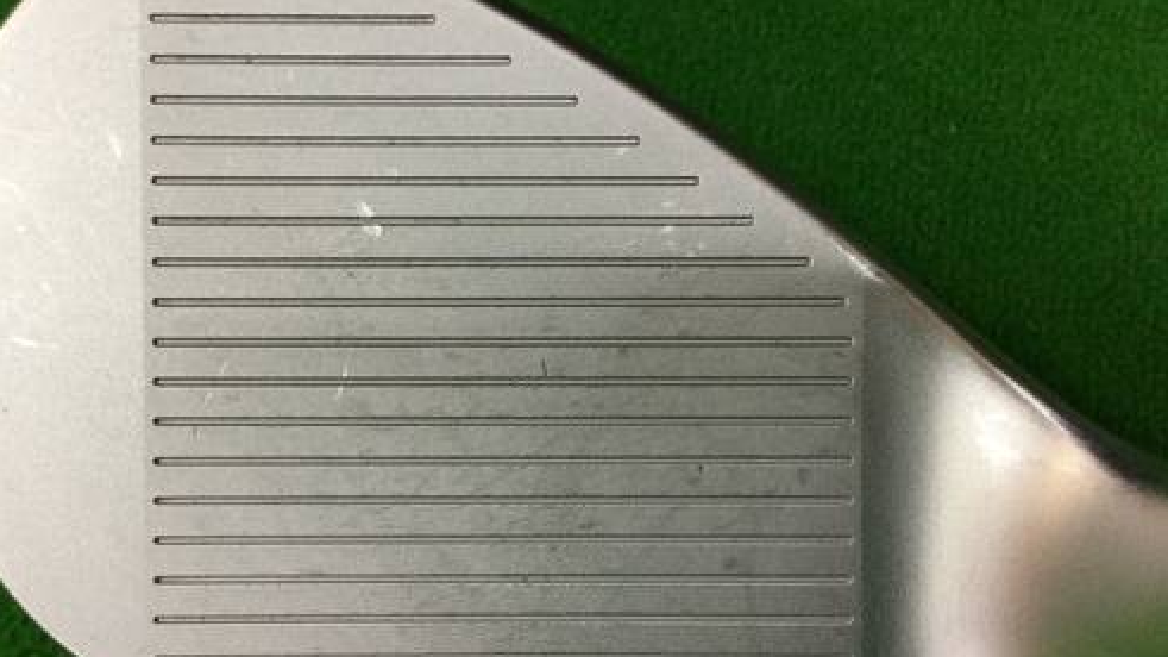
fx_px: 1362
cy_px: 374
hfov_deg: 46.2
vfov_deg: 27.1
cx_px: 490
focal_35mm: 44
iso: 50
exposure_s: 1/30
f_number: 2.4
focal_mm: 3.3
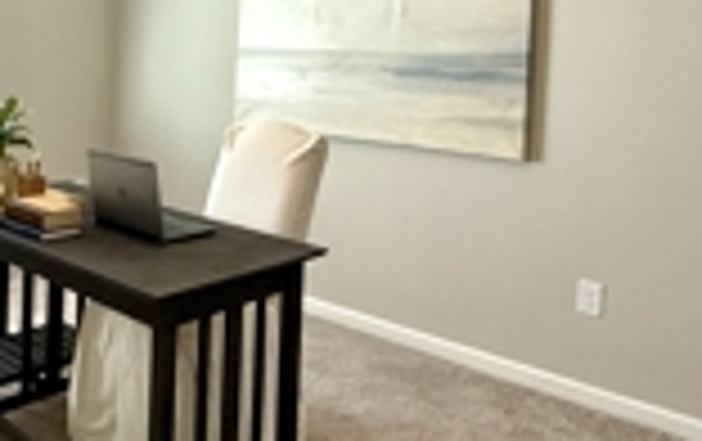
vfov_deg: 32.4
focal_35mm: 38
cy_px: 63
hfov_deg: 49.7
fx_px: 728
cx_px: 189
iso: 125
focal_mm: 2.22
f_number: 2.2
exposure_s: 1/99
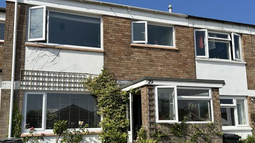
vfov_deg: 31.9
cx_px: 124
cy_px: 83
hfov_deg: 54.0
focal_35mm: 37
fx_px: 250
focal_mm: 6.86
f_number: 1.78
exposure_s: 1/6623
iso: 80
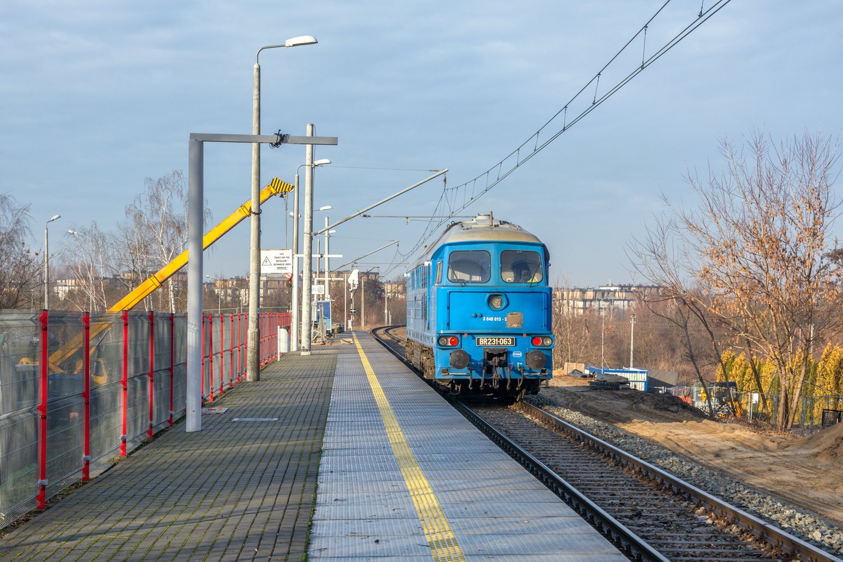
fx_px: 1686
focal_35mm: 72
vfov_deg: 18.9
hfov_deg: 28.1
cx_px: 422
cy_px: 281
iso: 160
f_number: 9
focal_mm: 48
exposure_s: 1/400
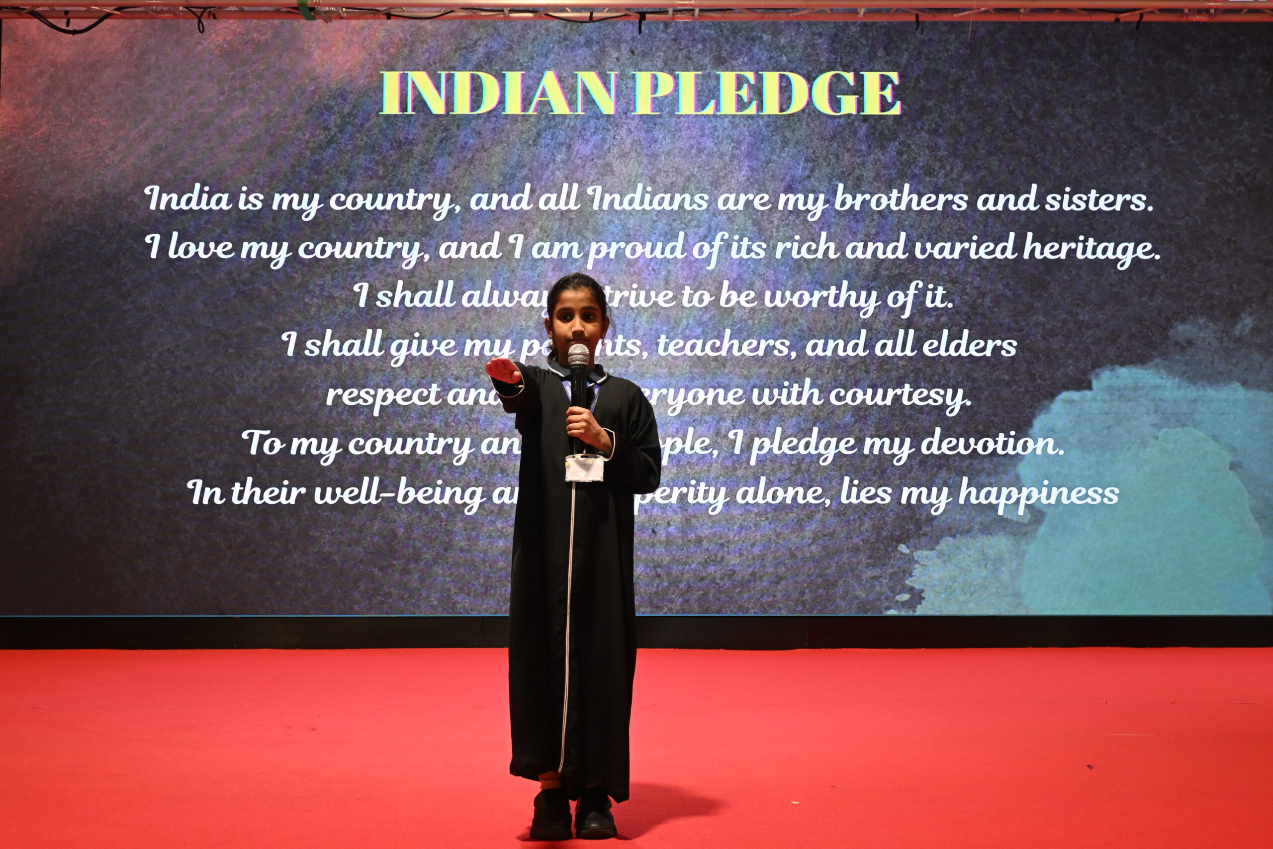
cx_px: 636
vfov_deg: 29.4
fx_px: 1618
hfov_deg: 43.0
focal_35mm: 46
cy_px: 424
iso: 1000
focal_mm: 30.5
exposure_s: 1/60
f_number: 4.8
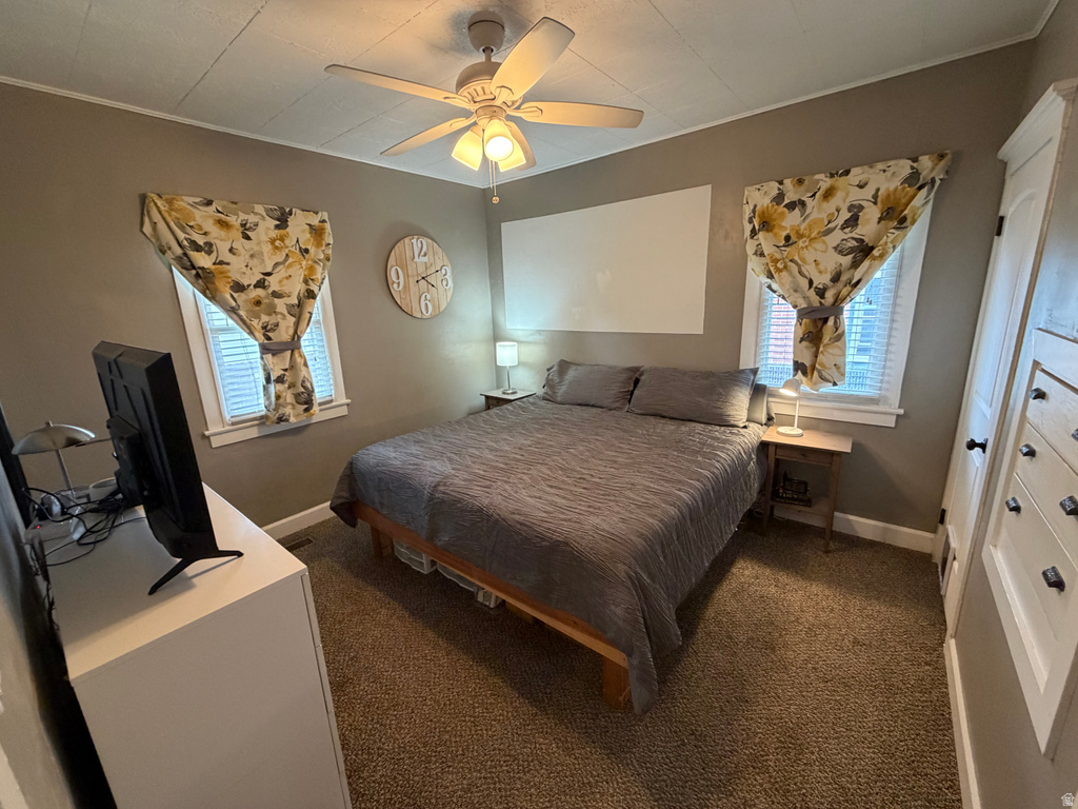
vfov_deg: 85.7
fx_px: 436
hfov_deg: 102.1
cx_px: 539
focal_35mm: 14
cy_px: 404
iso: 400
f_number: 2.2
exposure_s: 1/60
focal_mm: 2.22
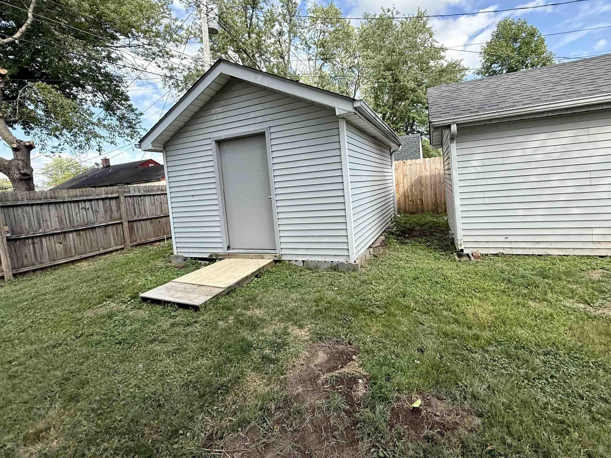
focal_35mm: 17
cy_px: 201
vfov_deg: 74.4
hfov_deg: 91.0
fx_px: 300
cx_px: 304
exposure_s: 1/694
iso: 64
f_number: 2.2
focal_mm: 2.22
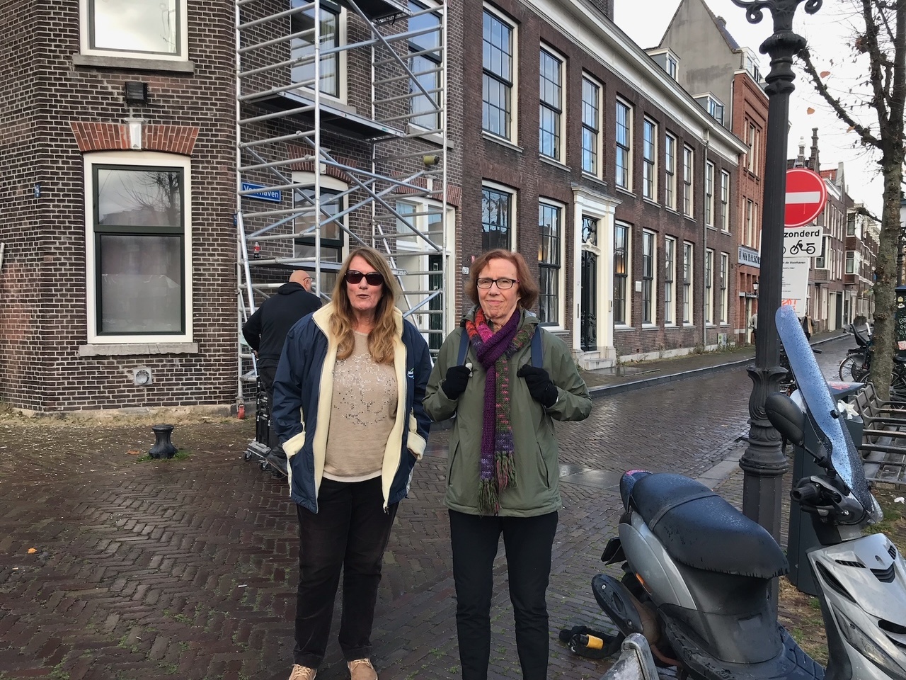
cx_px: 453
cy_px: 340
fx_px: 733
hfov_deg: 63.4
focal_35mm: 28
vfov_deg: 49.7
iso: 20
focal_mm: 3.99
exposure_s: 1/301
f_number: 1.8
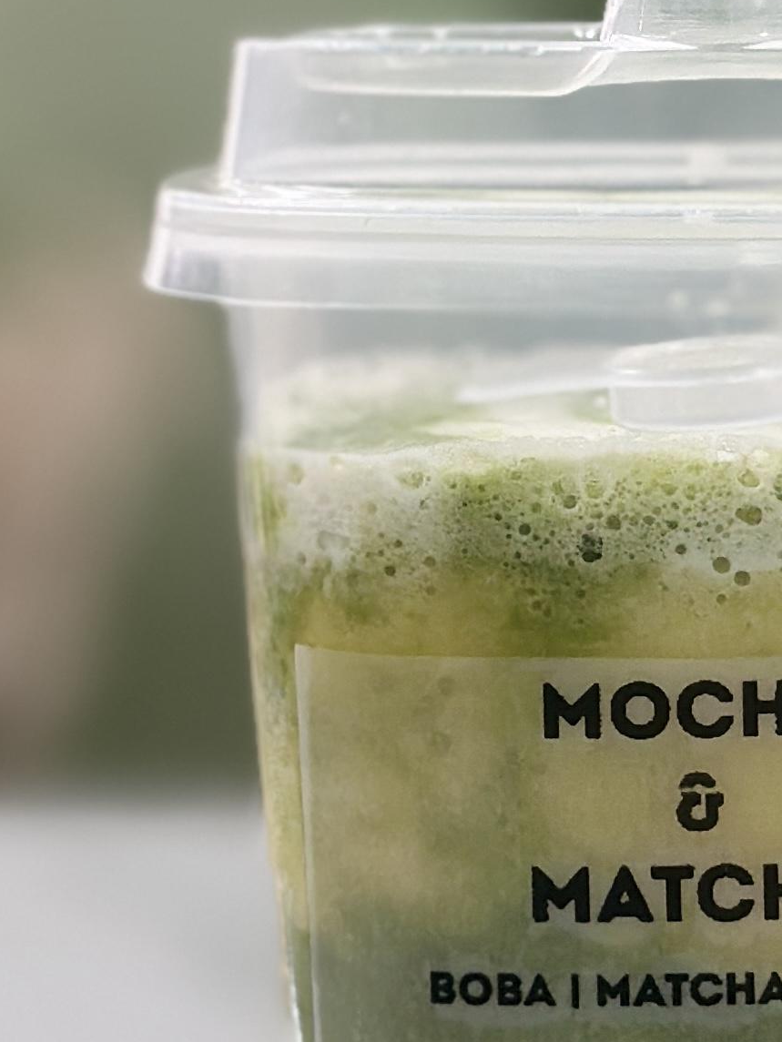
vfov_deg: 11.7
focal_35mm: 169
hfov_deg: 8.8
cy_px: 278
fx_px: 5089
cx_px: 716
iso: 160
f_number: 1.78
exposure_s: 1/100
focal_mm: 6.86
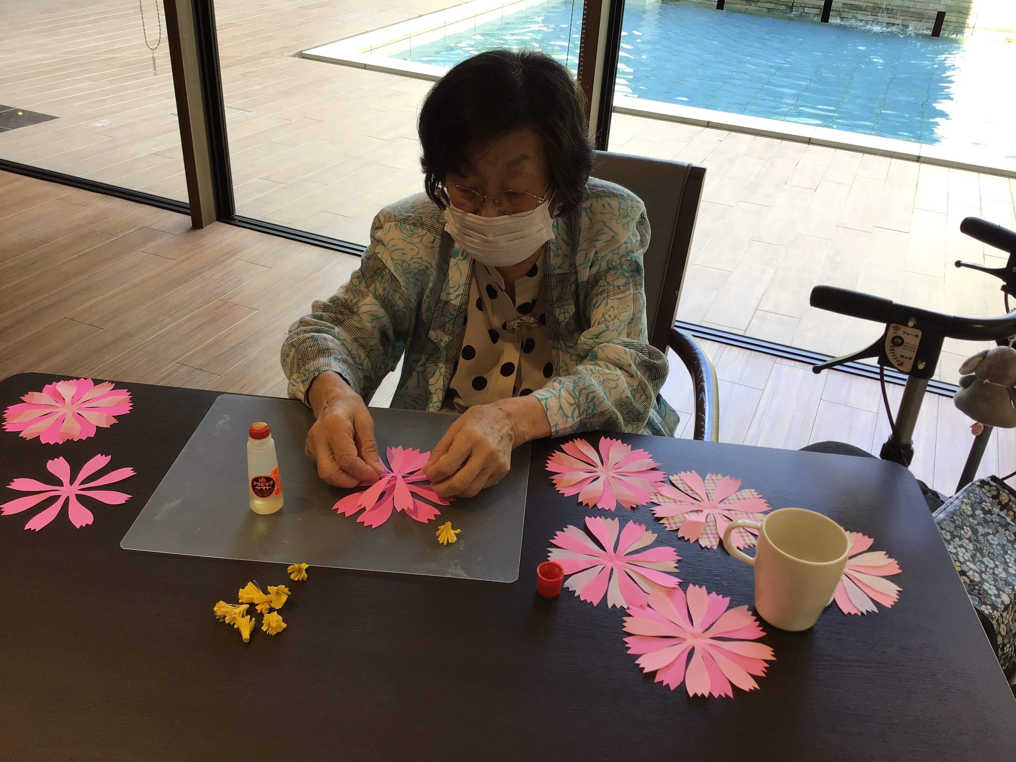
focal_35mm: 31
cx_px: 508
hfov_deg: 58.4
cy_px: 381
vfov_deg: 45.4
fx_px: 910
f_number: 2.4
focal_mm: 3.3
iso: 25
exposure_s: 1/60
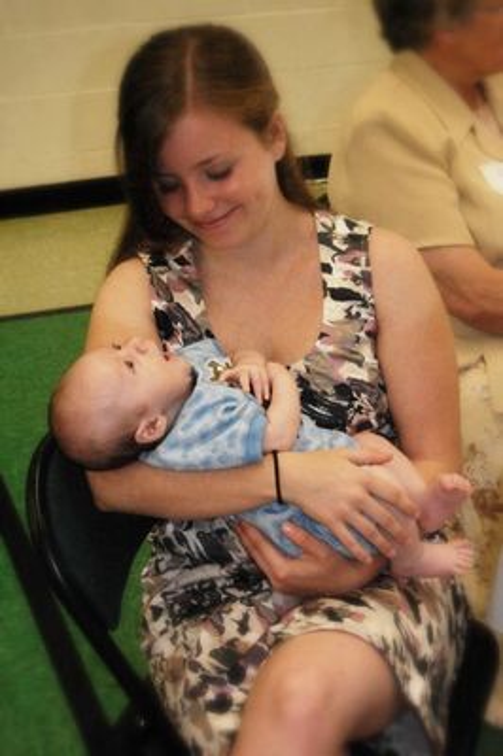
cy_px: 378
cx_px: 252
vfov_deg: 29.9
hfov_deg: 20.1
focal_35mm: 68
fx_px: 1417
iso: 1600
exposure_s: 1/60
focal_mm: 45
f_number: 5.6
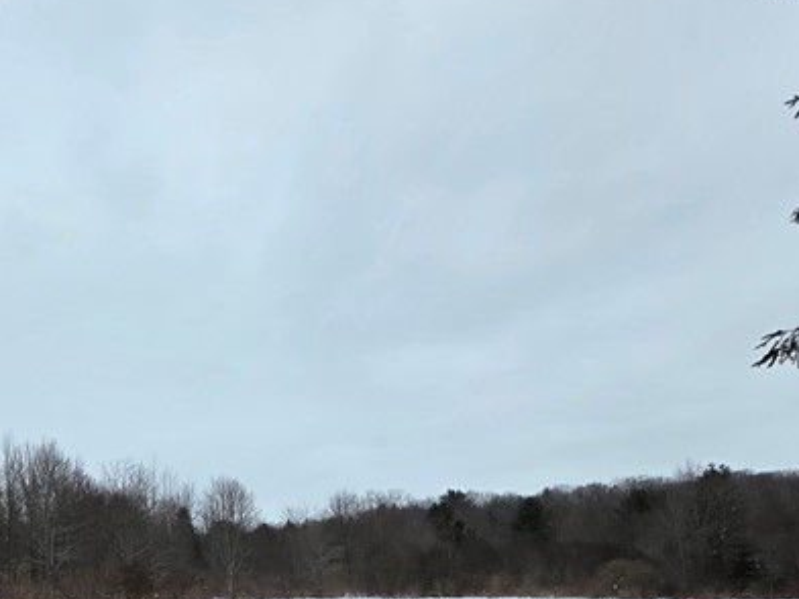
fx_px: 785
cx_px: -69
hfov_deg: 42.8
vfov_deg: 39.2
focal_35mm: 34
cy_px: 526
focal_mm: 2.2
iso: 40
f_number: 1.9
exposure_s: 1/2105
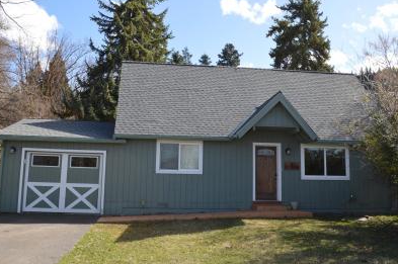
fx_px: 342
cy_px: 124
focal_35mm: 31
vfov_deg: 42.2
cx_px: 205
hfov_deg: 60.3
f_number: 5.6
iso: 100
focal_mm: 18
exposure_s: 1/200
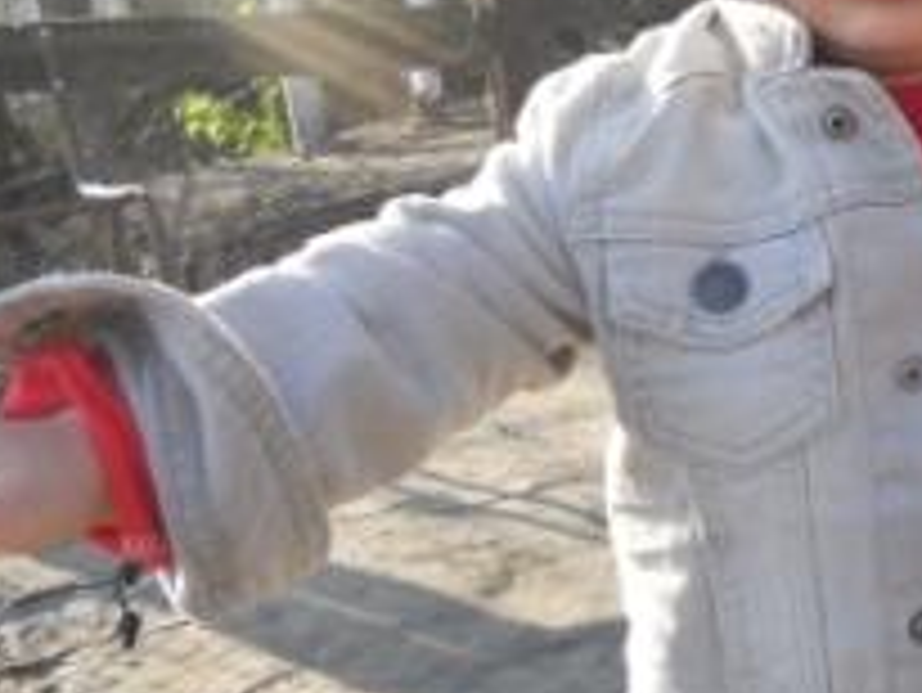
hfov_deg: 31.2
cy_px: 180
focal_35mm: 59
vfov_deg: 24.6
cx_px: 832
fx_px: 1572
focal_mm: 4.9
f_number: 3.2
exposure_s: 1/160
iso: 80
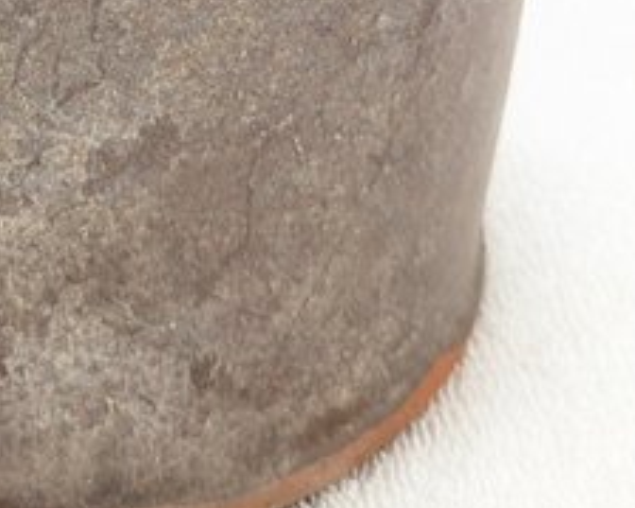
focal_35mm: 119
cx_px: -16
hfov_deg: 15.8
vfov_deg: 11.7
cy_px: -498
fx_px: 2235
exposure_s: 1/90
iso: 37
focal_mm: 6.9
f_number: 1.68
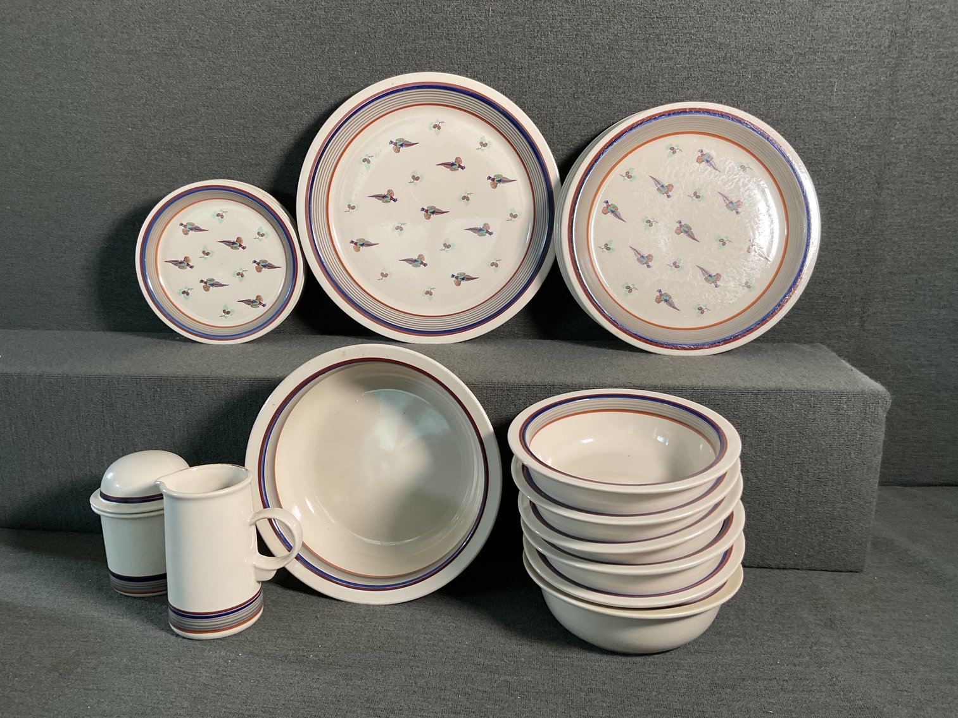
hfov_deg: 61.7
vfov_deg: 48.2
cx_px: 479
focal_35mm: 29
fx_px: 803
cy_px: 359
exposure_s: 1/60
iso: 64
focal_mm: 3
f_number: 1.8
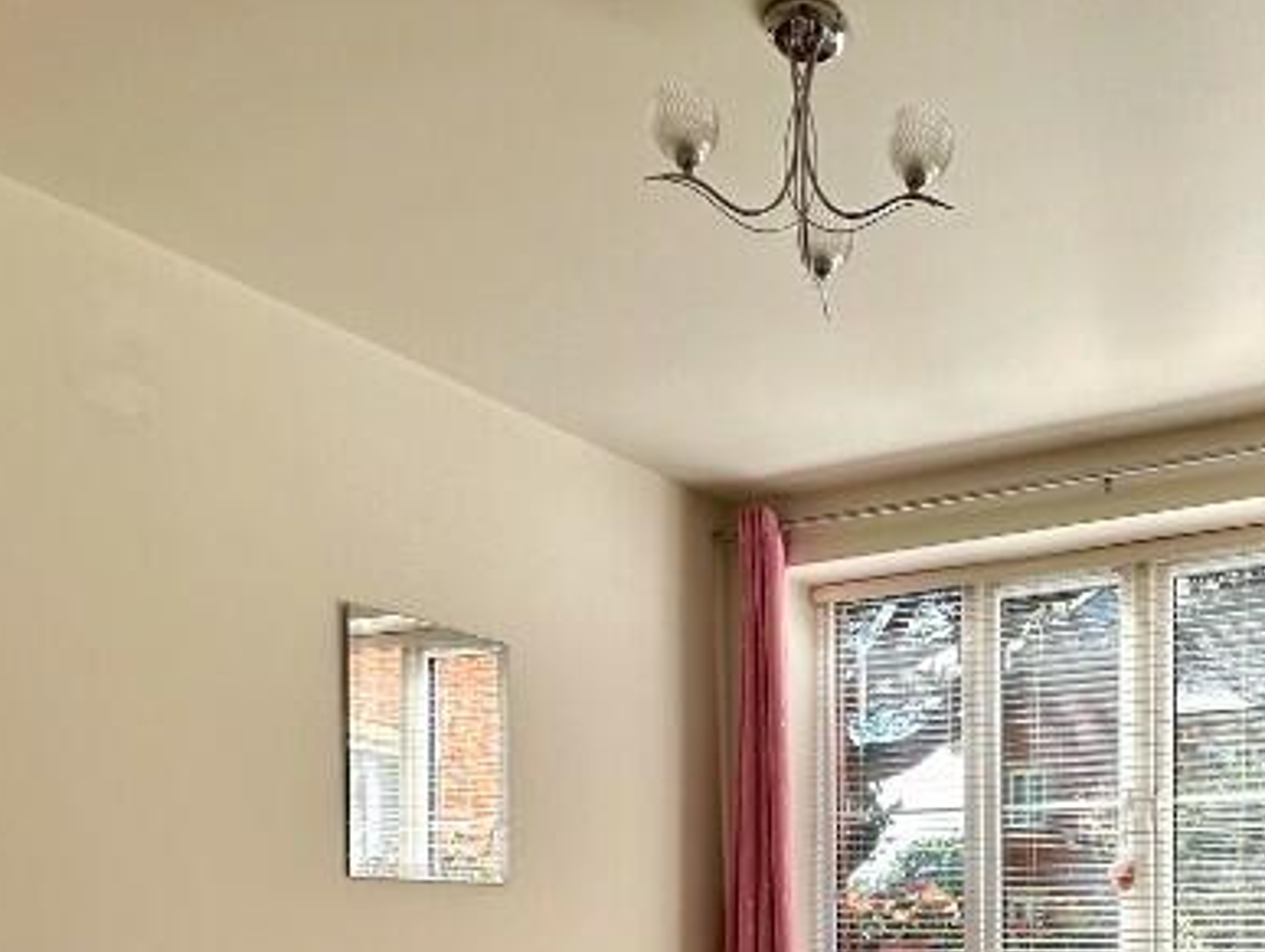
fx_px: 1353
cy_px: 988
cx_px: 1026
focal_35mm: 37
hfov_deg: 47.2
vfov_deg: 34.6
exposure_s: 1/229
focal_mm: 2.22
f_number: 2.2
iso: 40
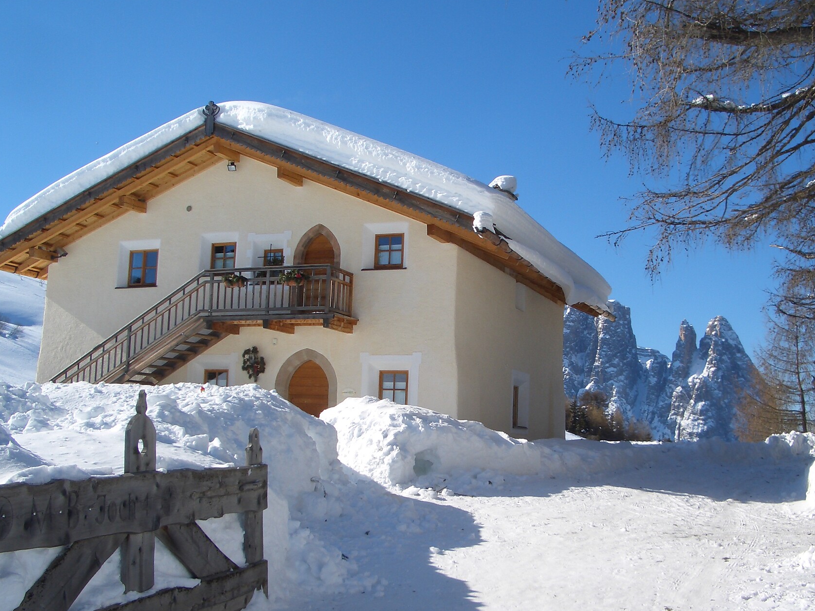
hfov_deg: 46.7
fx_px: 942
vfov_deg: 36.0
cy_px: 312
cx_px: 443
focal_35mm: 40
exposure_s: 1/500
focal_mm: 5.8
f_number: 4.3
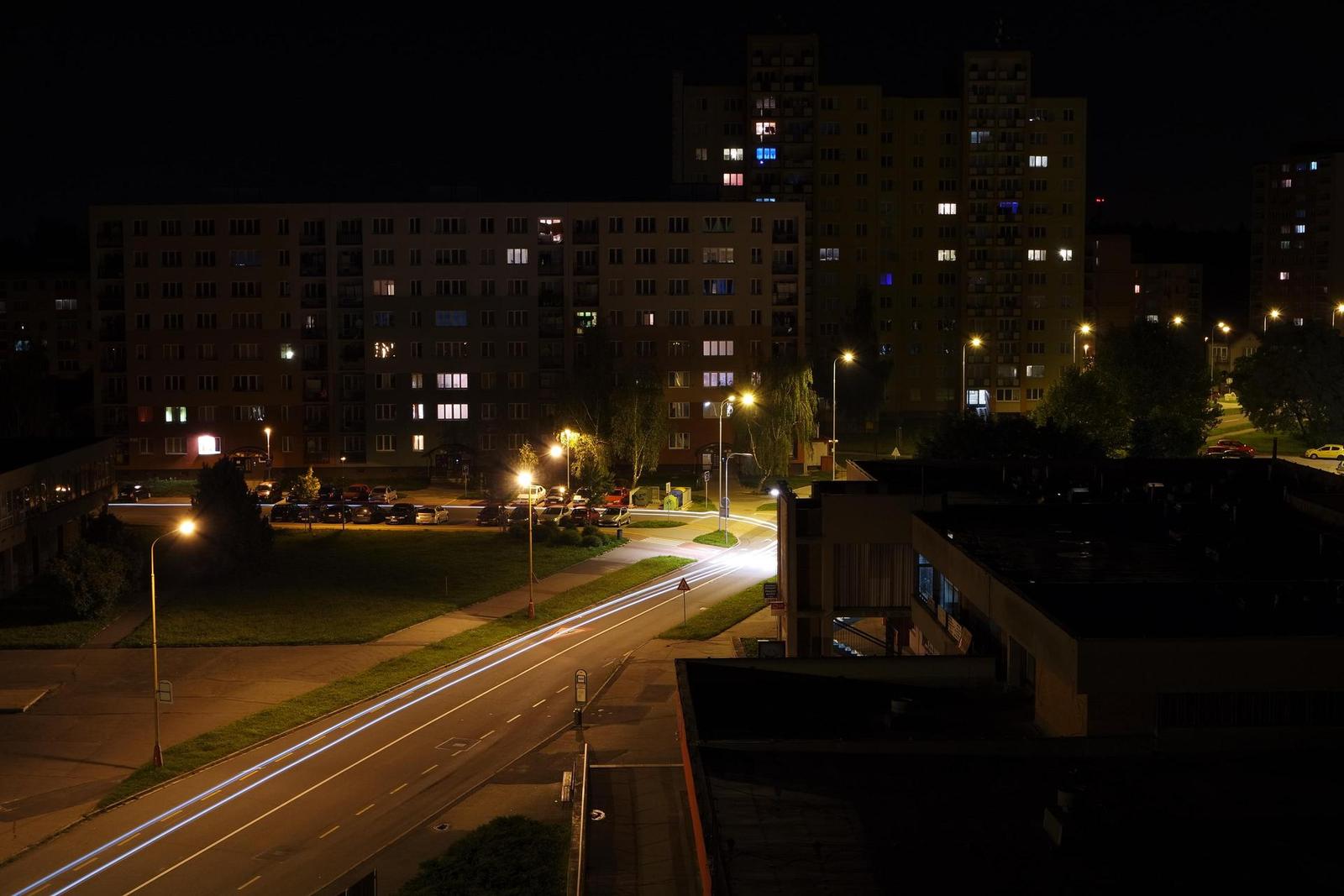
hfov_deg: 39.6
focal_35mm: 50
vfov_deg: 27.0
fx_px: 1867
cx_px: 672
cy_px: 448
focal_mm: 33
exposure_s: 30
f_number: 10
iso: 100
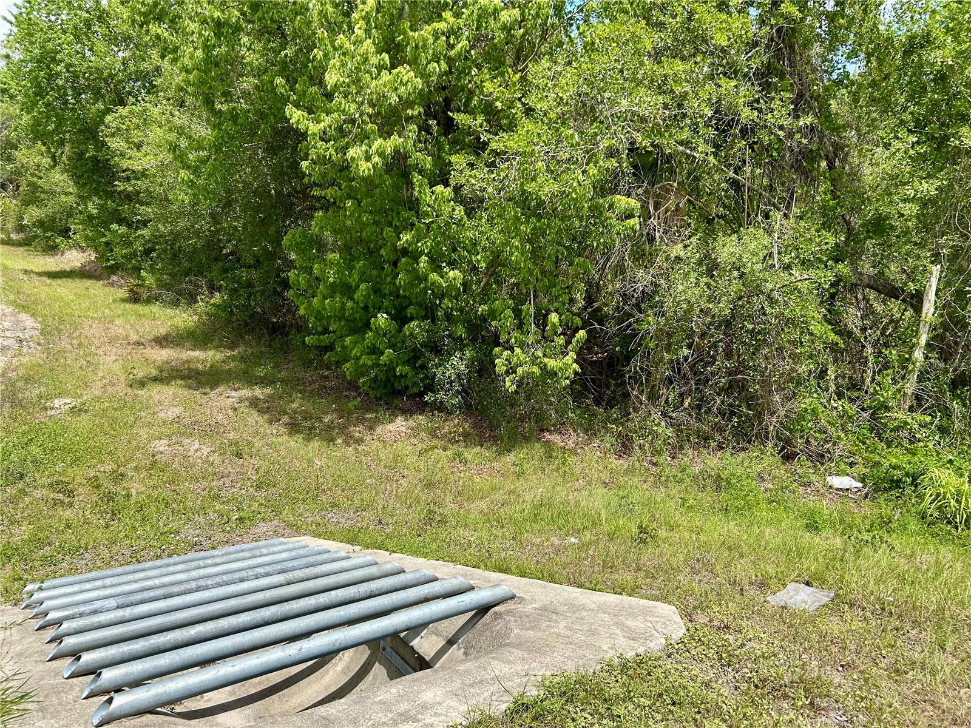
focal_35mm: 26
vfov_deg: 53.1
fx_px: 729
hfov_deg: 67.3
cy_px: 364
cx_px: 486
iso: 50
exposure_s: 1/2841
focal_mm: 5.7
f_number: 1.5
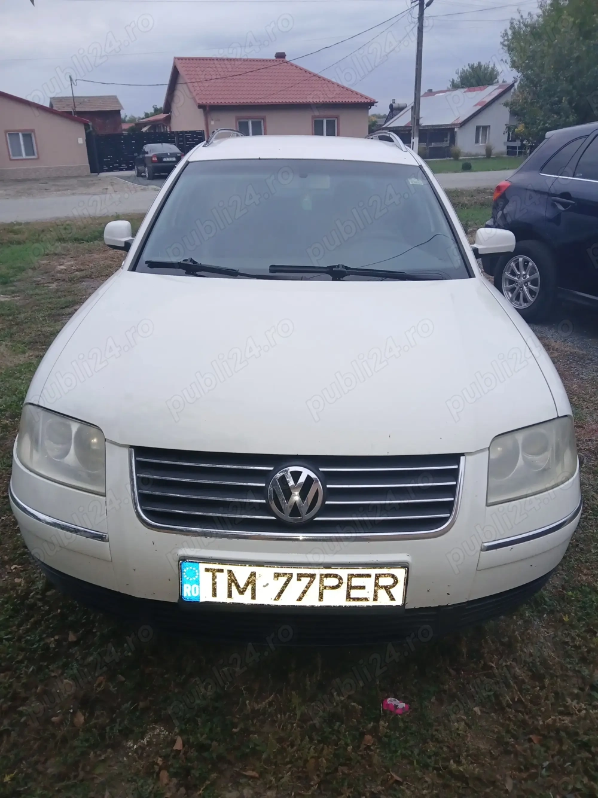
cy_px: 399
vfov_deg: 67.3
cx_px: 299
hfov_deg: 53.0
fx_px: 599
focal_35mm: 26
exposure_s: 1/50
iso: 160
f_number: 1.8
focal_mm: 3.98
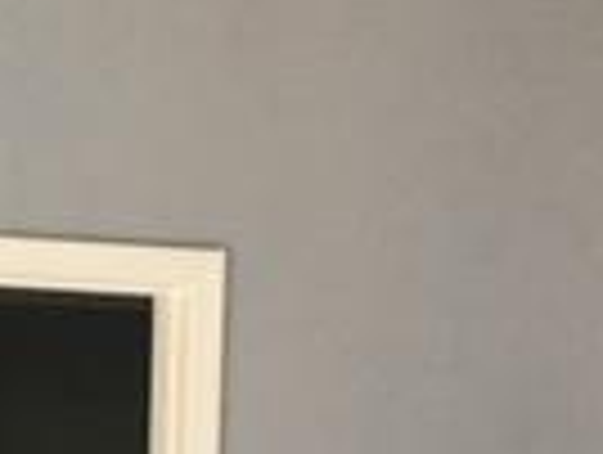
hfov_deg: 13.9
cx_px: -81
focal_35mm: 138
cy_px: 930
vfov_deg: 9.9
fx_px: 2408
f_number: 2.2
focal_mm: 4.15
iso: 40
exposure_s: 1/30
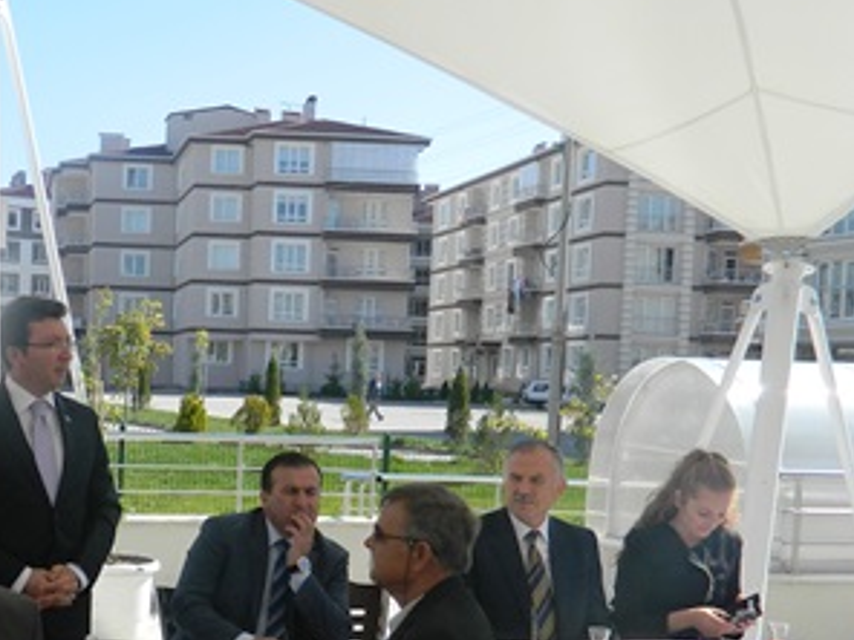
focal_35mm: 54
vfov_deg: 26.8
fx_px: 1332
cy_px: 461
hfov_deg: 33.8
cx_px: 98
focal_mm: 4.5
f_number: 3.1
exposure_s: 1/640
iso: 80
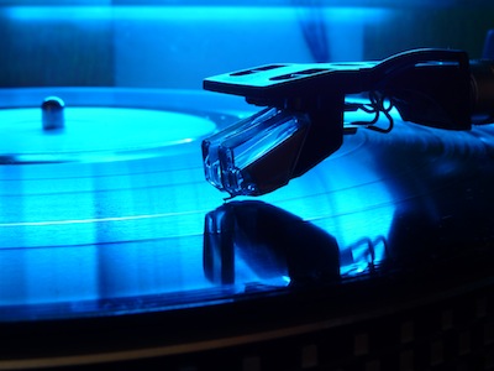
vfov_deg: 30.3
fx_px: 685
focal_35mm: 48
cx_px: 247
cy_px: 186
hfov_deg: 39.7
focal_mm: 7.9
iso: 80
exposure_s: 1.3
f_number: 6.3
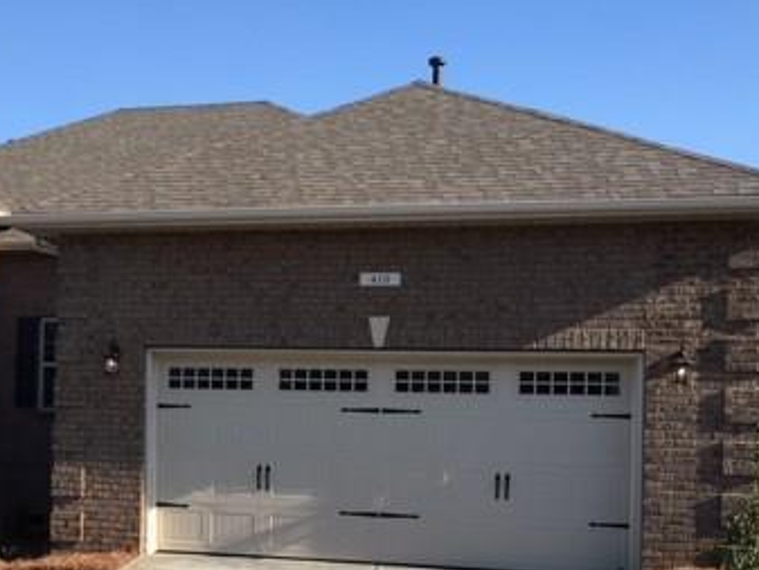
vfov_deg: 26.2
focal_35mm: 55
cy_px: 426
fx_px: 1206
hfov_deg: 33.9
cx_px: 155
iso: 25
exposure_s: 1/855
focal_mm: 4.15
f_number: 2.2
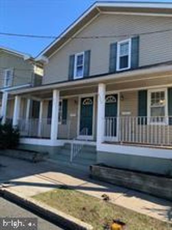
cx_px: 86
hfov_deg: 53.0
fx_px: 173
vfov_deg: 67.4
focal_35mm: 26
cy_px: 115
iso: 25
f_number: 1.8
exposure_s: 1/711
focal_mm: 4.25
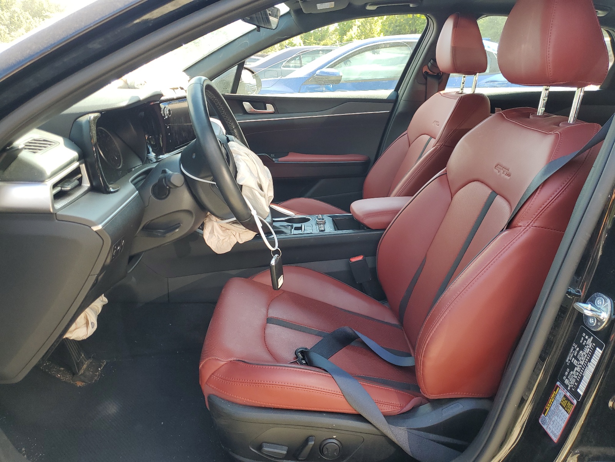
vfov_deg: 53.1
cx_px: 308
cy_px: 231
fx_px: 462
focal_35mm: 26
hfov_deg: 67.3
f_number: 1.5
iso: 50
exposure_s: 1/200
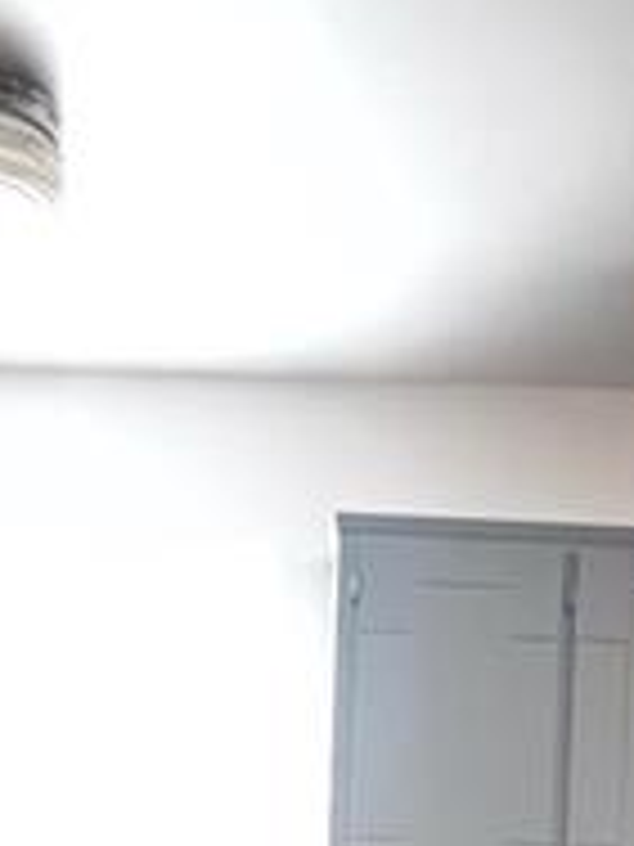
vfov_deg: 31.5
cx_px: 270
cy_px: 958
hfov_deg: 27.5
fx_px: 1294
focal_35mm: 53
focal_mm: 1.57
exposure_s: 1/22
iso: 2000
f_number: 1.8
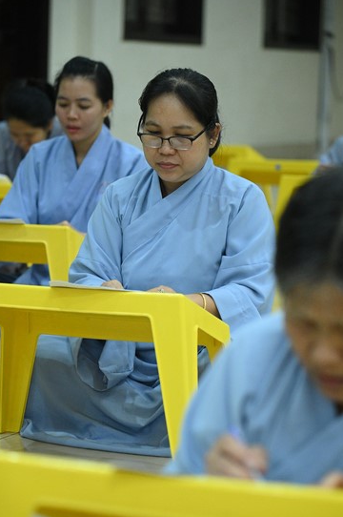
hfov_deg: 9.5
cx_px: 171
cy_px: 286
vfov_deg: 14.3
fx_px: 2063
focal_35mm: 144
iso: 8000
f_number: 4
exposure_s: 1/200
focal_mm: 120
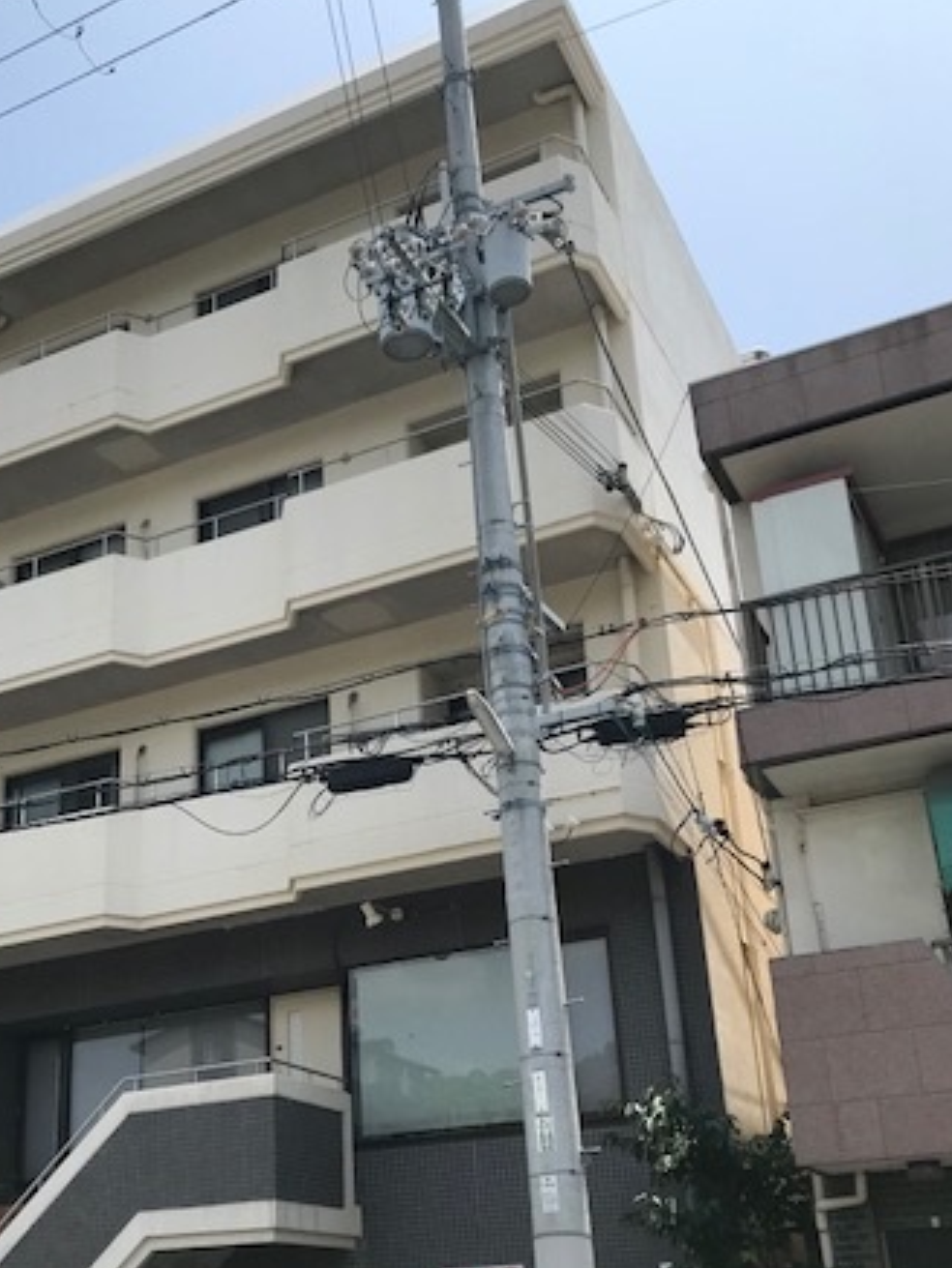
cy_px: 798
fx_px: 1503
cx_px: 328
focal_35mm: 41
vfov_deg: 45.4
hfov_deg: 34.9
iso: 20
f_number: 1.8
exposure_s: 1/2179
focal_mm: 3.99
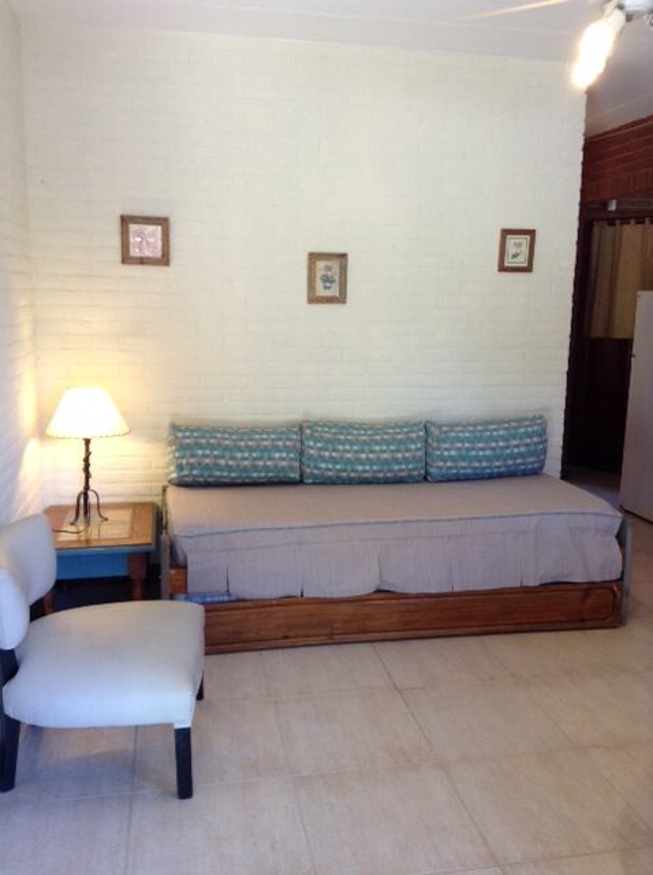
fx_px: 832
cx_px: 326
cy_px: 438
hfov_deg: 42.8
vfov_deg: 55.4
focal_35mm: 33
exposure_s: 1/24
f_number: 2.4
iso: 64
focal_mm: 3.3
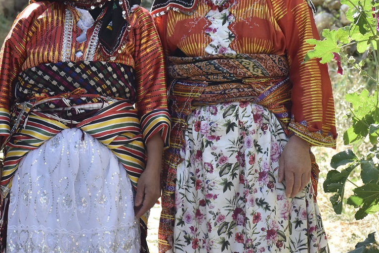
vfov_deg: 6.2
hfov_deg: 9.4
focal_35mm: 220
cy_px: 49
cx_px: 177
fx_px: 2315
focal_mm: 75
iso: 720
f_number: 8
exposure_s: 1/500
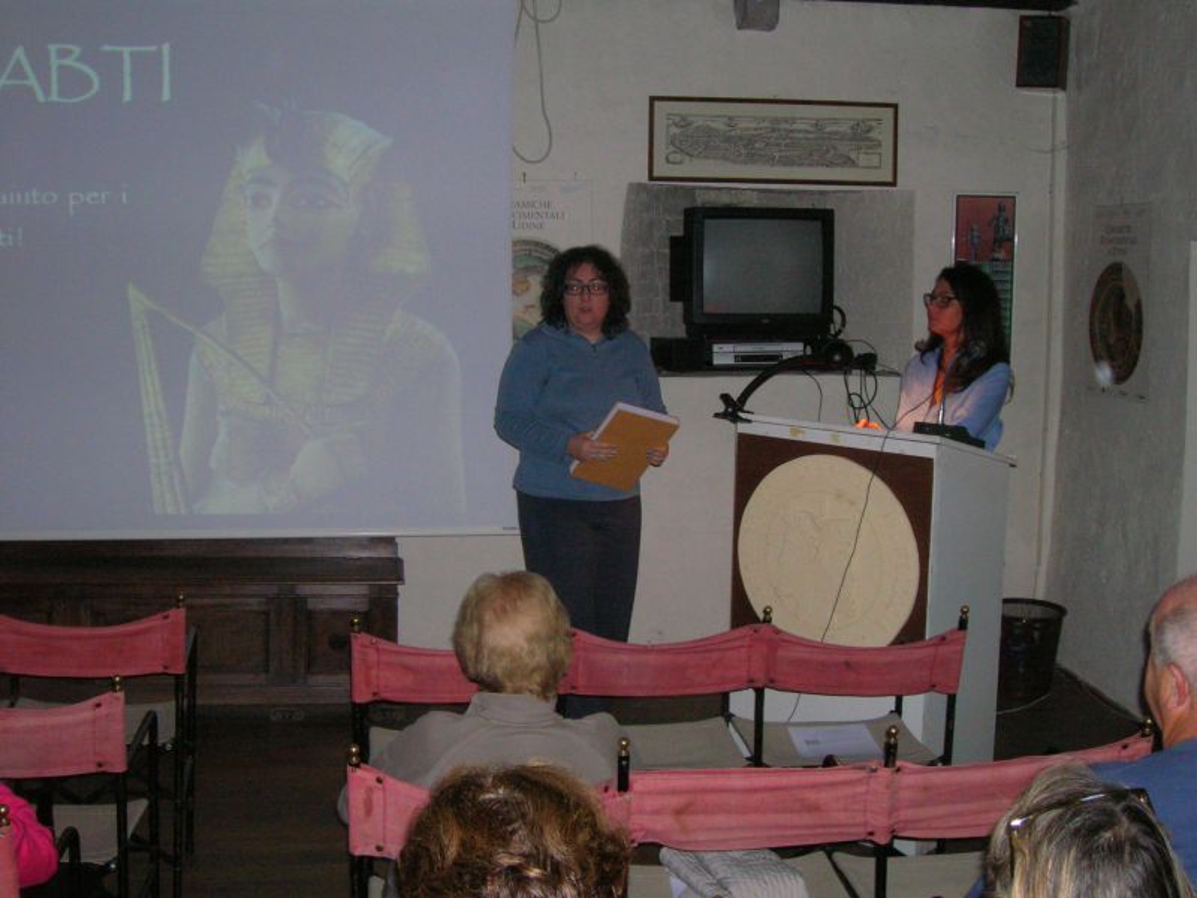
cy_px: 449
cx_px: 598
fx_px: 1591
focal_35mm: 46
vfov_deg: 31.5
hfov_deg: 41.2
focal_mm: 7.7
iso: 200
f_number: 3.2
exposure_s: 1/60.1
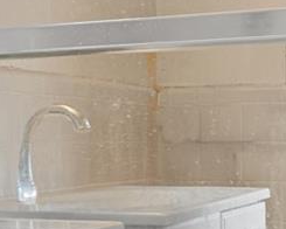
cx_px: -2
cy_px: 145
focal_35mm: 110
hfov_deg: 17.1
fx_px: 931
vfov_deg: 14.0
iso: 500
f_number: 10
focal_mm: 14
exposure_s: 3.2
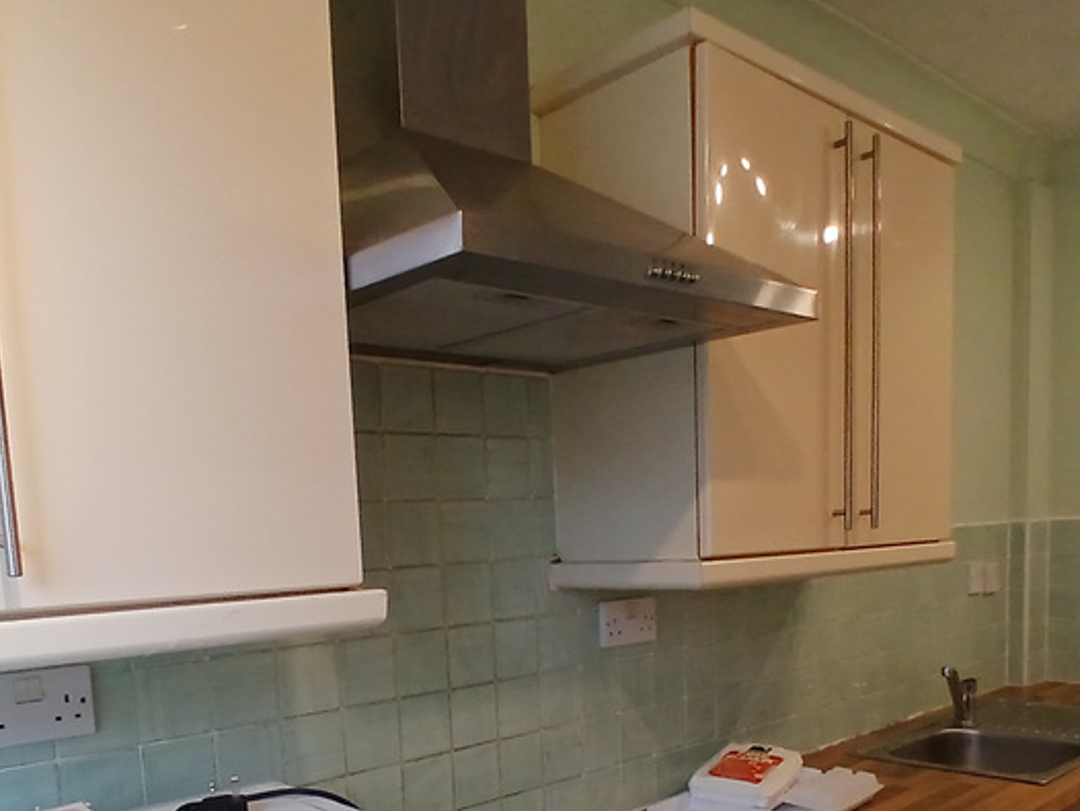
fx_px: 968
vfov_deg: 42.7
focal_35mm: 31
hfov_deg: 58.2
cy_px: 684
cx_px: 491
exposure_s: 1/50
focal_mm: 1.4
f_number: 2.2
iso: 125
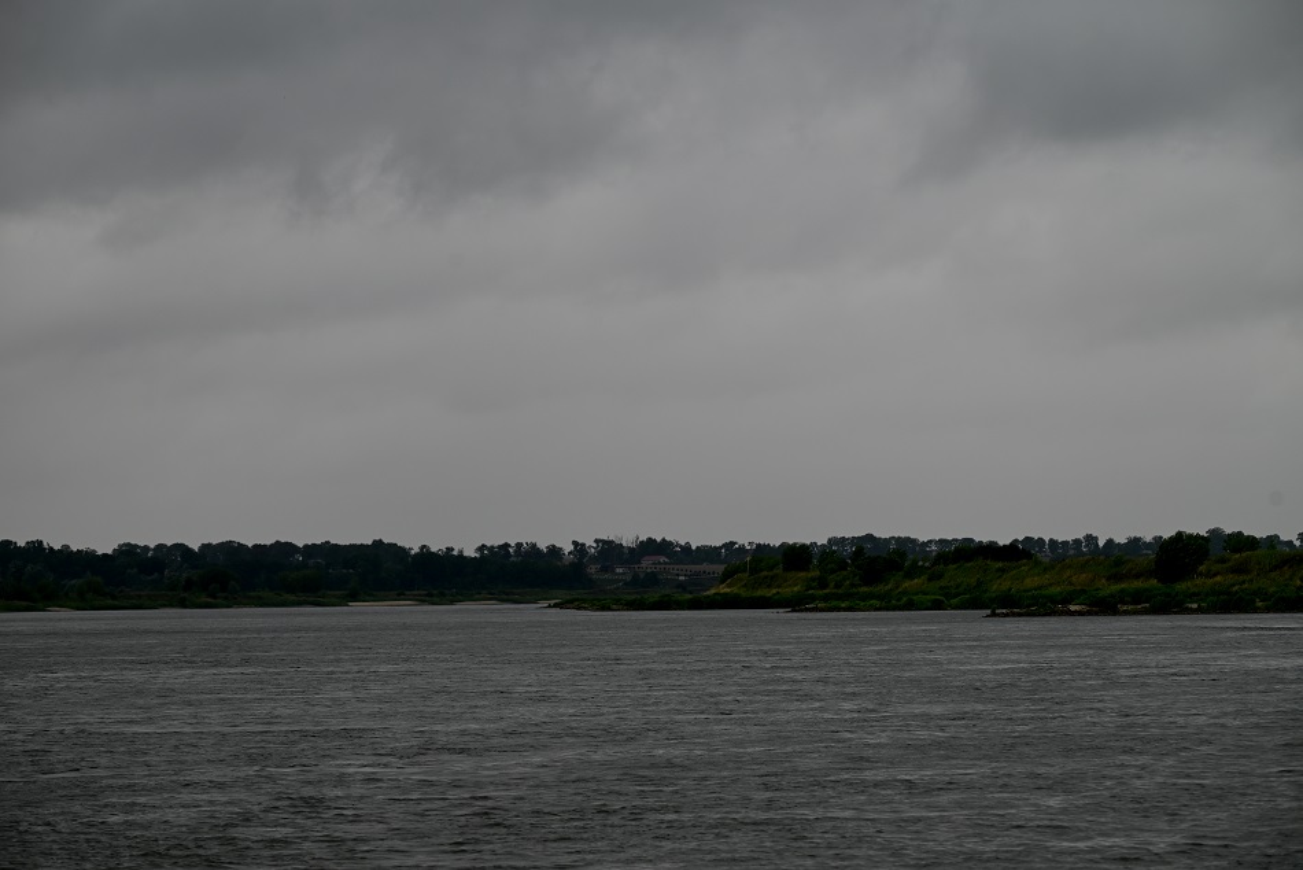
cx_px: 652
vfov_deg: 12.5
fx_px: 3982
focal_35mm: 110
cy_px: 435
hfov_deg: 18.6
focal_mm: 110
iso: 100
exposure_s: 1/400
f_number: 7.1
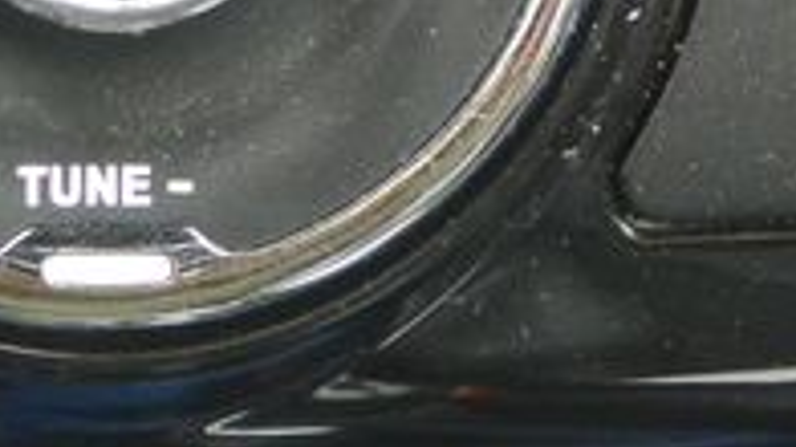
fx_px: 3122
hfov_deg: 14.5
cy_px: -502
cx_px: 183
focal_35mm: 148
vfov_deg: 7.8
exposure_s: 1/30
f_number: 3.5
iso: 800
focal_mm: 10
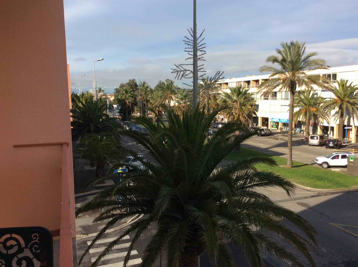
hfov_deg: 56.9
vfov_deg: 44.1
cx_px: 179
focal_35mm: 32
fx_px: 330
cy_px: 134
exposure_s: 1/1300
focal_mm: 3.3
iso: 32
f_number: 2.4
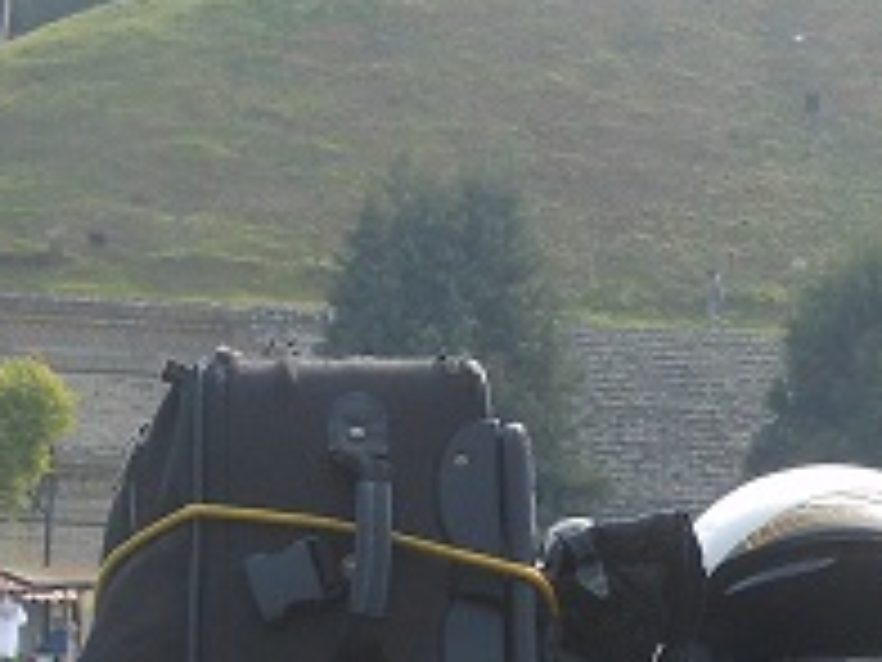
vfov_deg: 7.4
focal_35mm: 199
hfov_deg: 9.7
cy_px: 626
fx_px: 5070
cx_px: 1166
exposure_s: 1/500
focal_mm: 6.8
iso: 80
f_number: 3.6
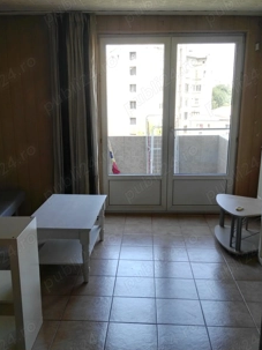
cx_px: 120
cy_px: 192
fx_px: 374
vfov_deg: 50.1
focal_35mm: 37
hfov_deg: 38.6
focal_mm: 2.96
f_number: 2
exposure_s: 1/100
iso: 67
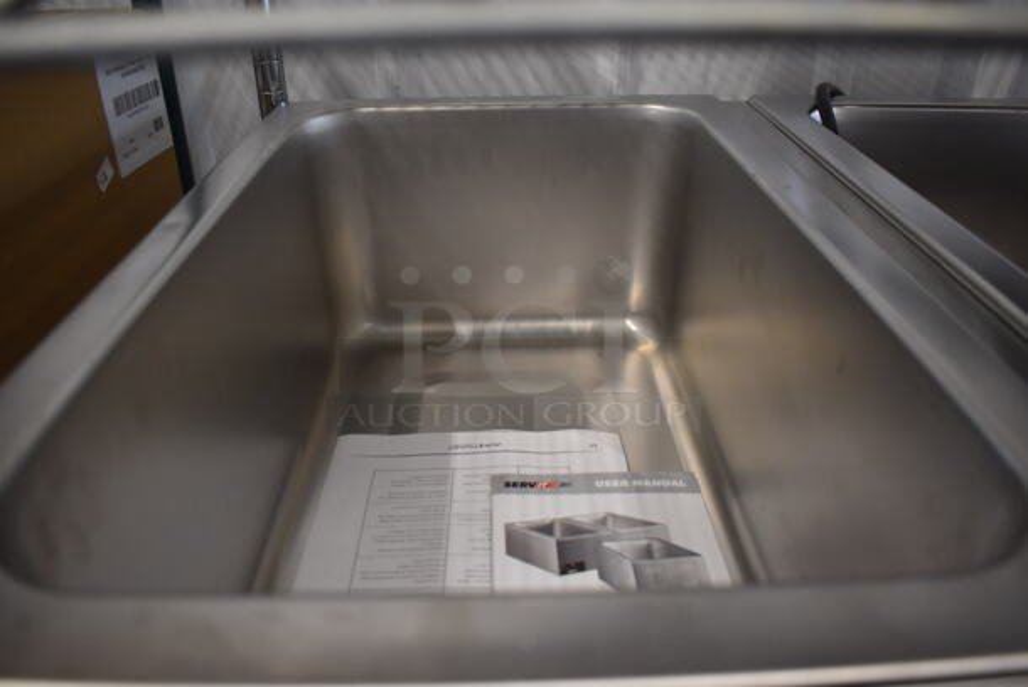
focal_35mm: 27
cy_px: 344
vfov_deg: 48.0
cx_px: 514
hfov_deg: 67.3
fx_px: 772
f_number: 3.5
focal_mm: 18
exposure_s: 1/125
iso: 1000
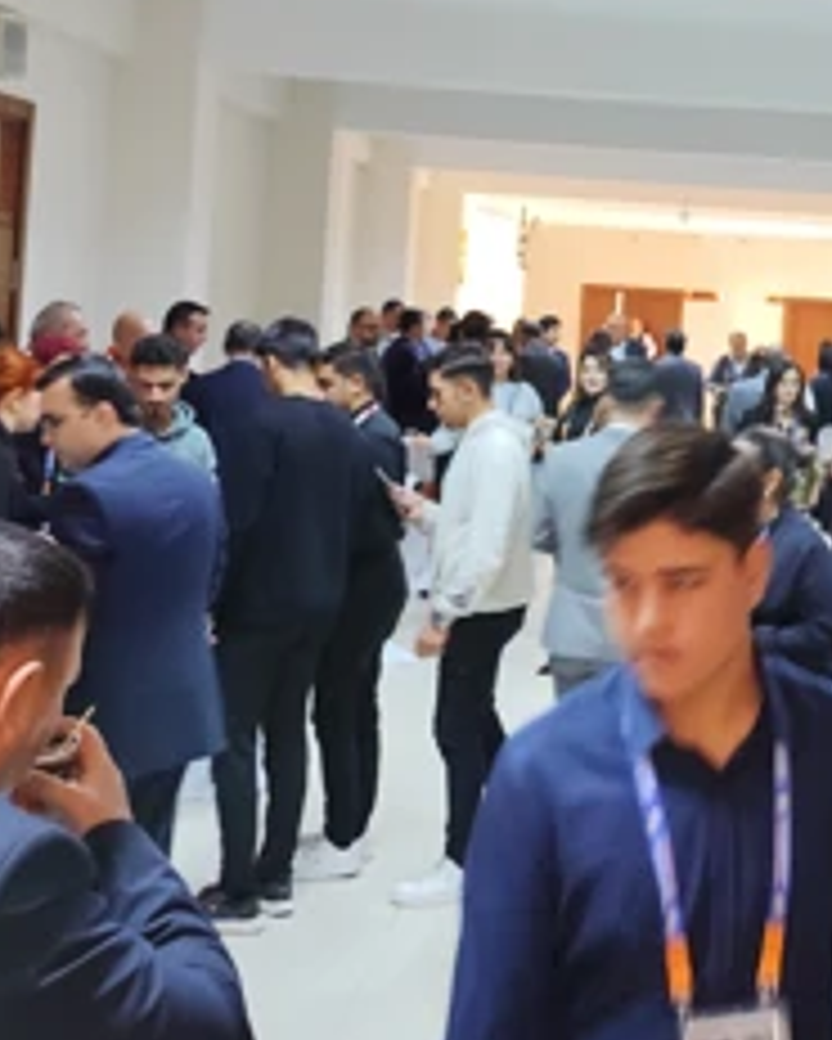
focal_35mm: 57
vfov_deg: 32.5
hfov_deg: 25.9
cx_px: 729
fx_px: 1753
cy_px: 288
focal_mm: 6.14
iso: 640
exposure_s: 1/20
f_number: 1.65
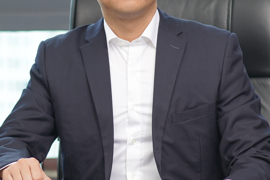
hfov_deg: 7.3
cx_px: 83
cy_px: 42
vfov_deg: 4.9
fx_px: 2123
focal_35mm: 283
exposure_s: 1/125
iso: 125
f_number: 2.8
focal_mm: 85
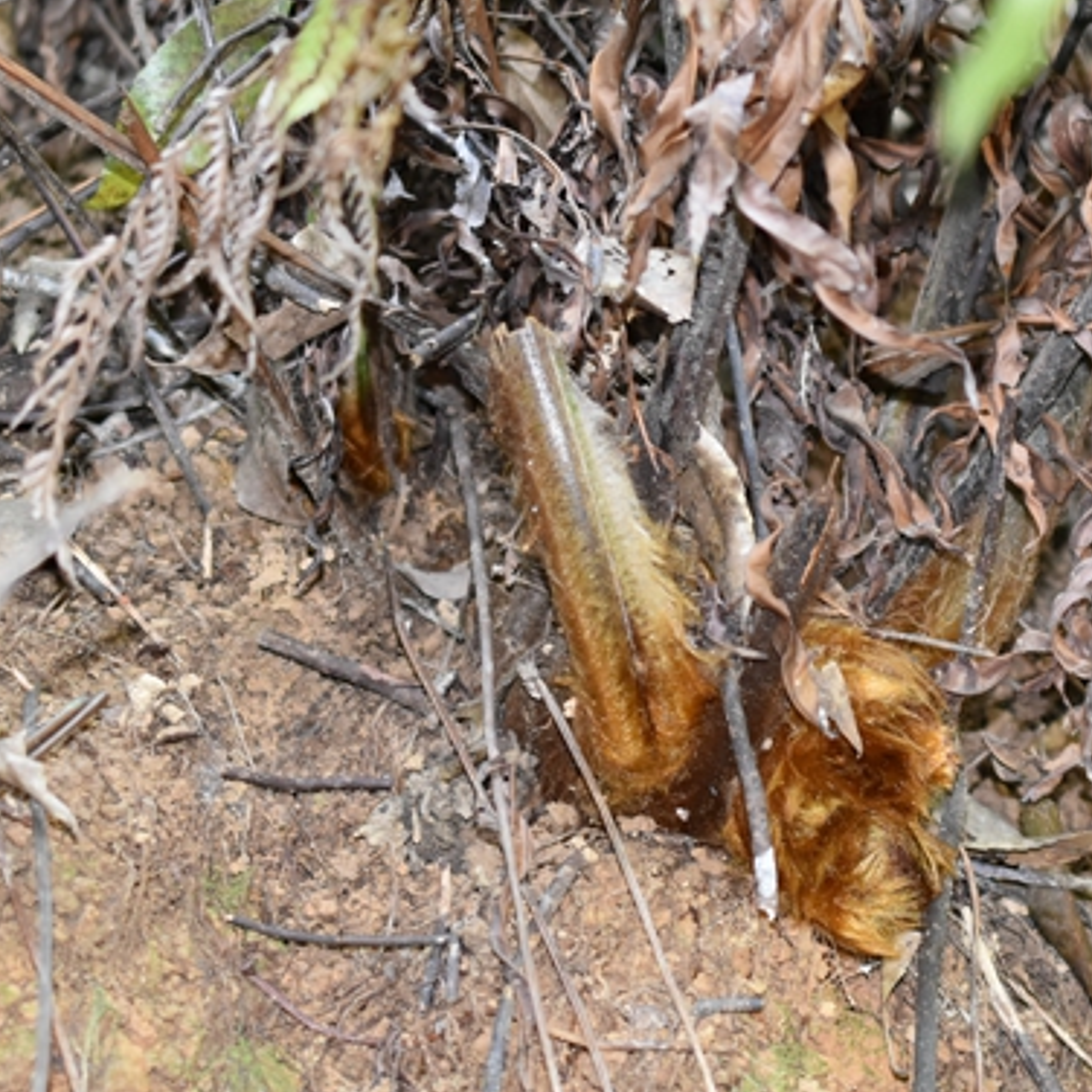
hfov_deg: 14.2
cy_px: 639
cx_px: 883
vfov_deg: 14.3
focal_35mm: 122
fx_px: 4354
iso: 1250
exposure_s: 1/60
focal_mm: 40
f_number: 2.8
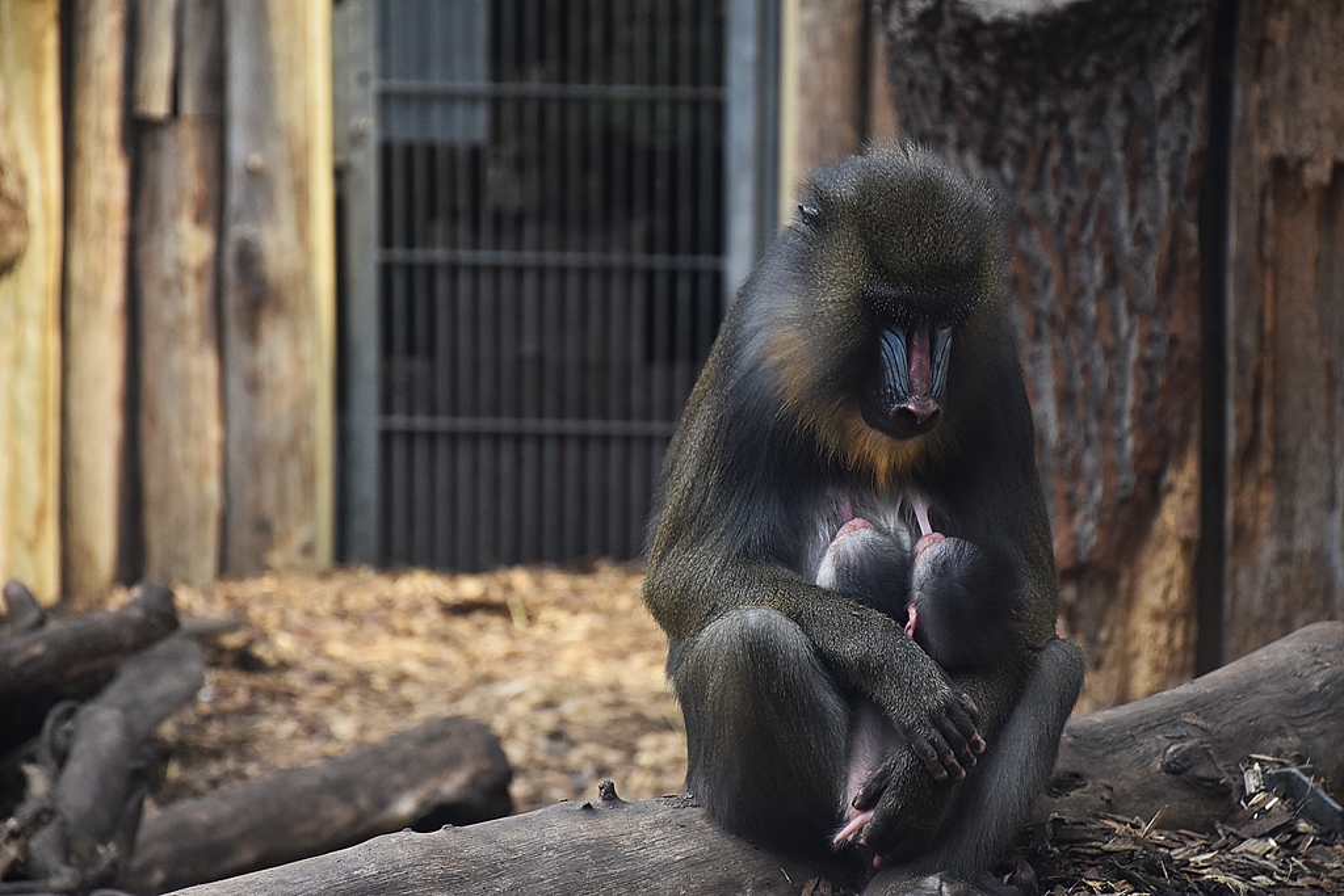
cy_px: 448
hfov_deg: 13.0
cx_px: 672
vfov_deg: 8.7
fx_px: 5880
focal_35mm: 158
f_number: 5.6
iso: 720
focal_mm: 105
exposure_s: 1/250
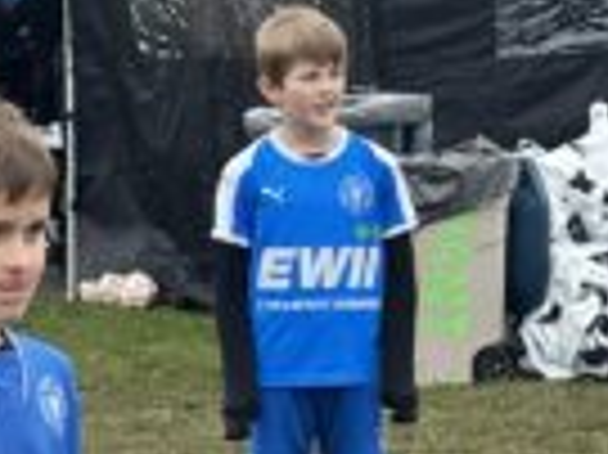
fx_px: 4334
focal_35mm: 247
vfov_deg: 6.0
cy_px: 342
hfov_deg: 8.0
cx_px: 99
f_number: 1.78
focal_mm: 6.86
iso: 64
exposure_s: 1/944
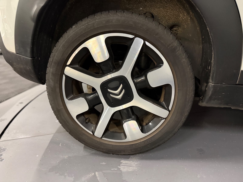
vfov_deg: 56.8
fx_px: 168
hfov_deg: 71.6
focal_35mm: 24
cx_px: 122
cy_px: 91
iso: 800
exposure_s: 1/33
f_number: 1.78
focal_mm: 6.76
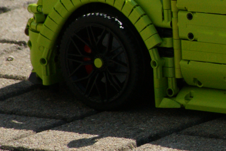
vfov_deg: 1.2
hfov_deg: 1.8
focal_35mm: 1142
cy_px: 42
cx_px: 380
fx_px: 7166
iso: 400
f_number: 10
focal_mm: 200
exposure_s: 1/1000
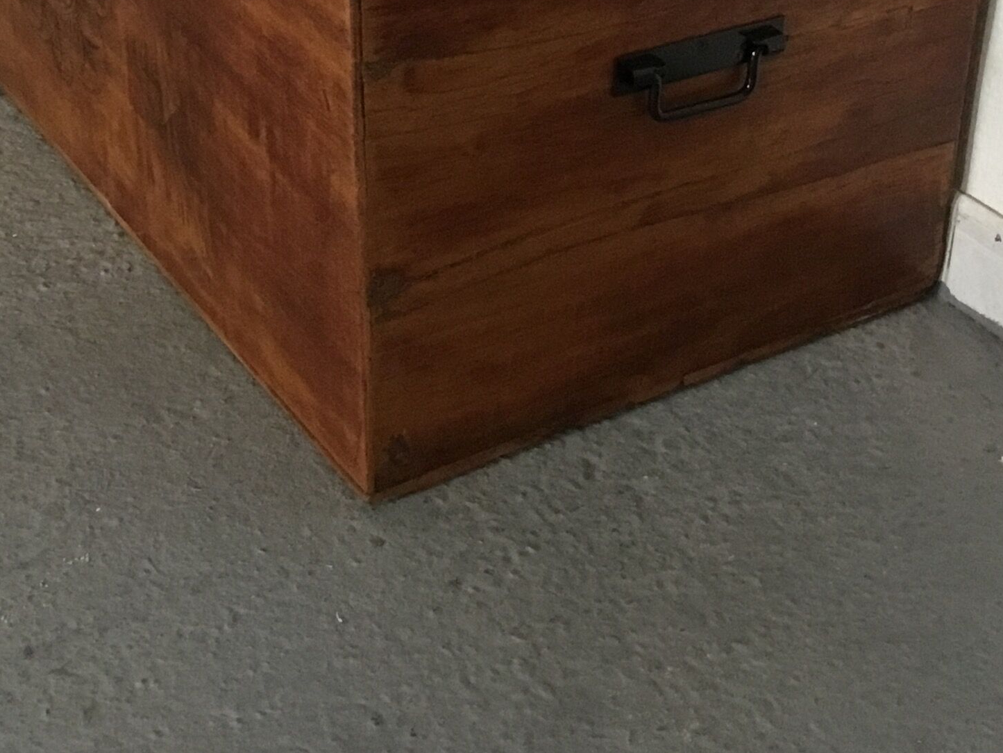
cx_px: 532
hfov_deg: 27.8
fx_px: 2028
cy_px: 85
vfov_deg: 20.6
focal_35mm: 70
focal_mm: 3.3
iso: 200
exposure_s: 1/33
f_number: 2.4
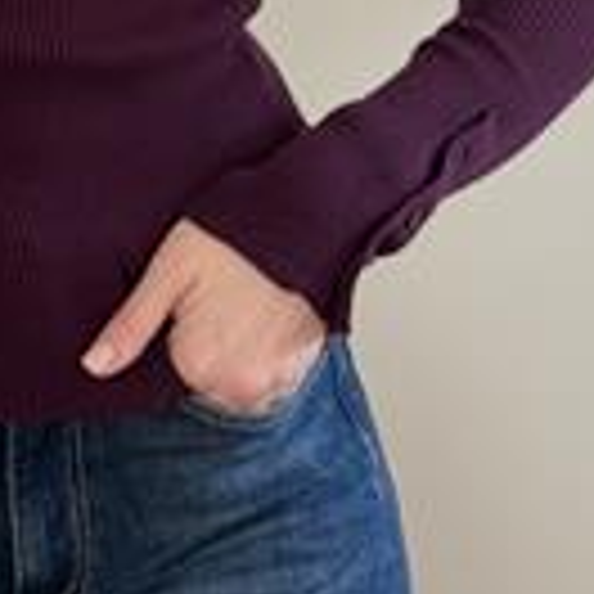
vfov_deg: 9.8
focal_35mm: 171
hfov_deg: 10.1
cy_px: -425
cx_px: 4
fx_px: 3320
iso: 80
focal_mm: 6.76
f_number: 1.78
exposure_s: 1/121
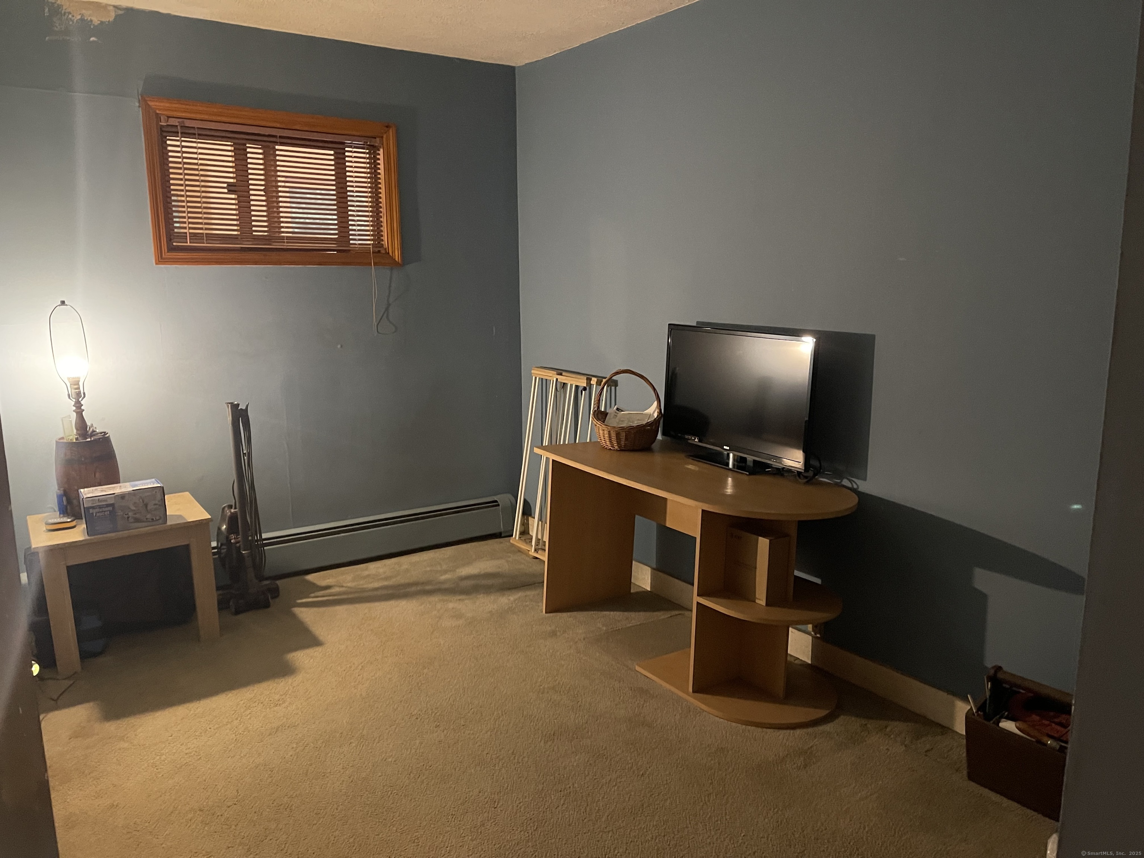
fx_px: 826
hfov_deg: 69.4
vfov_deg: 54.9
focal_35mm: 25
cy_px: 429
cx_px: 572
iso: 800
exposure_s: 1/30
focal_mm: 5.1
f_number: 1.6
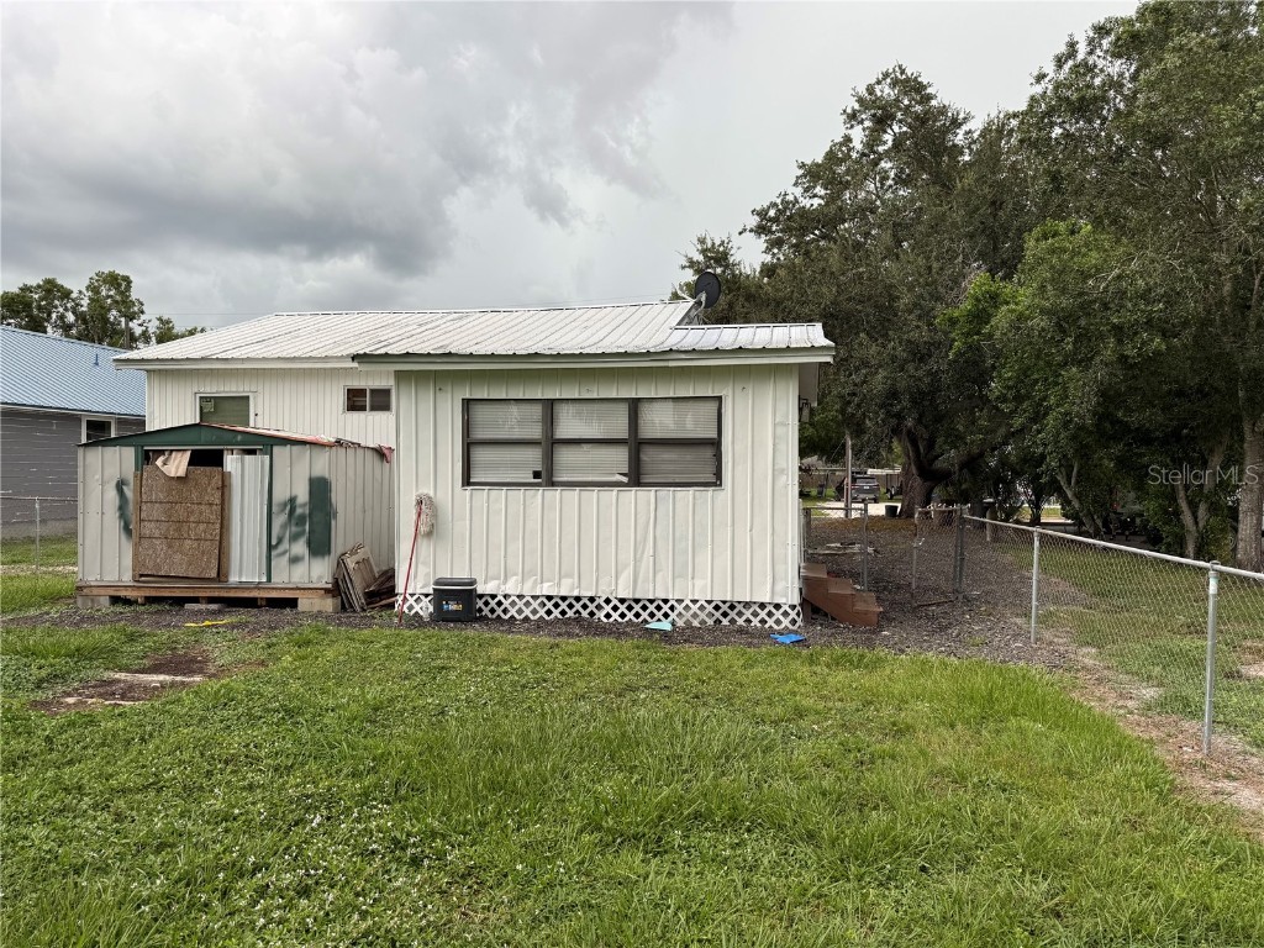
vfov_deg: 56.8
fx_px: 876
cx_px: 632
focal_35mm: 24
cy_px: 474
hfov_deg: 71.6
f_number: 1.78
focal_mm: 6.76
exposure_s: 1/356
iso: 80
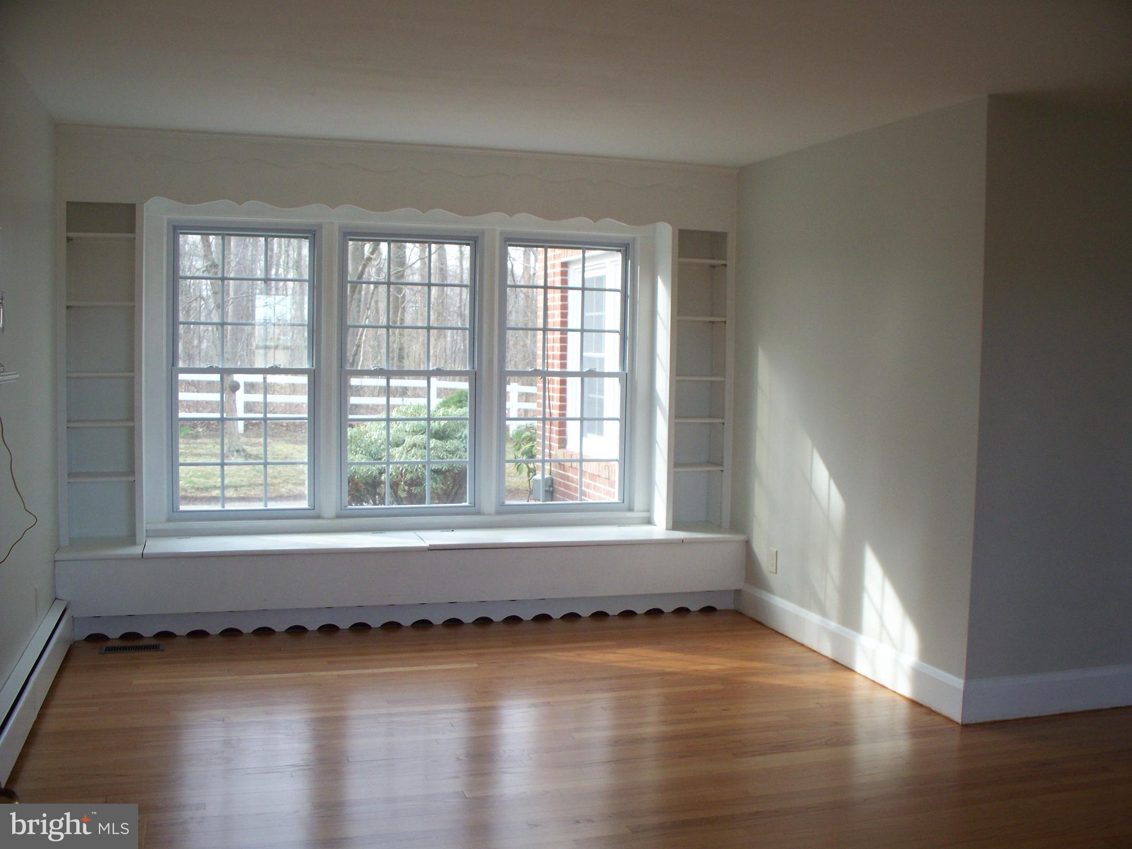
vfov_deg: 39.7
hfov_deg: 51.4
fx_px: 1177
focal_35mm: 36
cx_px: 566
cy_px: 424
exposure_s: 1/60
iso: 125
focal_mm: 7.54
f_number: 2.8
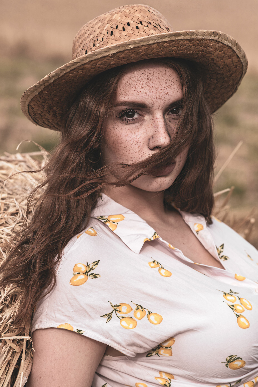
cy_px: 194
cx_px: 129
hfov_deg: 10.7
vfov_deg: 16.0
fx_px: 1376
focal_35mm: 128
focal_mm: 85
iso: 200
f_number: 4
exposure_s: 1/1400
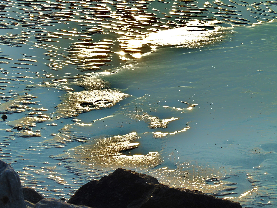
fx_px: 1296
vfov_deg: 9.2
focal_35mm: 162
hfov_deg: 12.2
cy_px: 104
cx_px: 138
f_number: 4.9
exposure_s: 1/200
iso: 80
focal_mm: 29
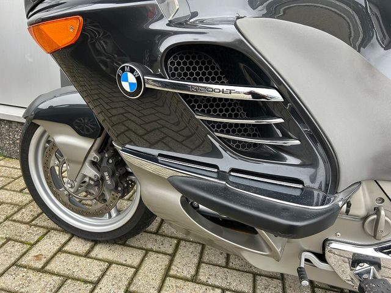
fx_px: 294
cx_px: 196
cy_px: 146
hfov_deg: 67.3
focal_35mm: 26
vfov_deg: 53.1
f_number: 1.5
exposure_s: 1/121
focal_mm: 5.7
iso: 80
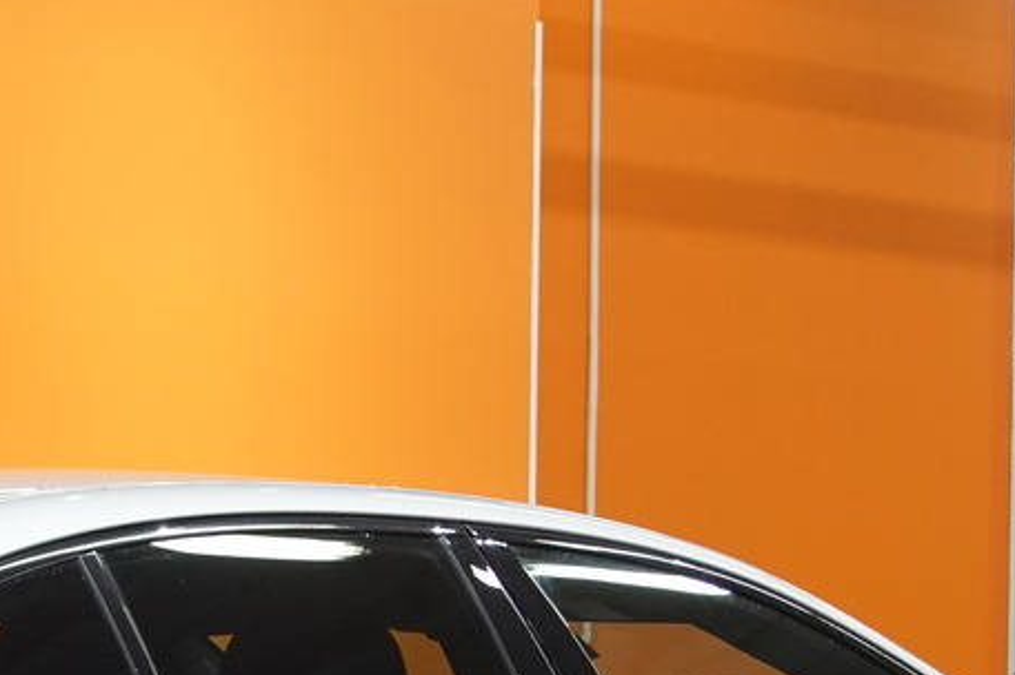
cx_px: 51
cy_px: 784
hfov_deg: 13.6
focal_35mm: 149
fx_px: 4198
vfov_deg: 9.1
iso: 640
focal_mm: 28
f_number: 4.5
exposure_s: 1/60
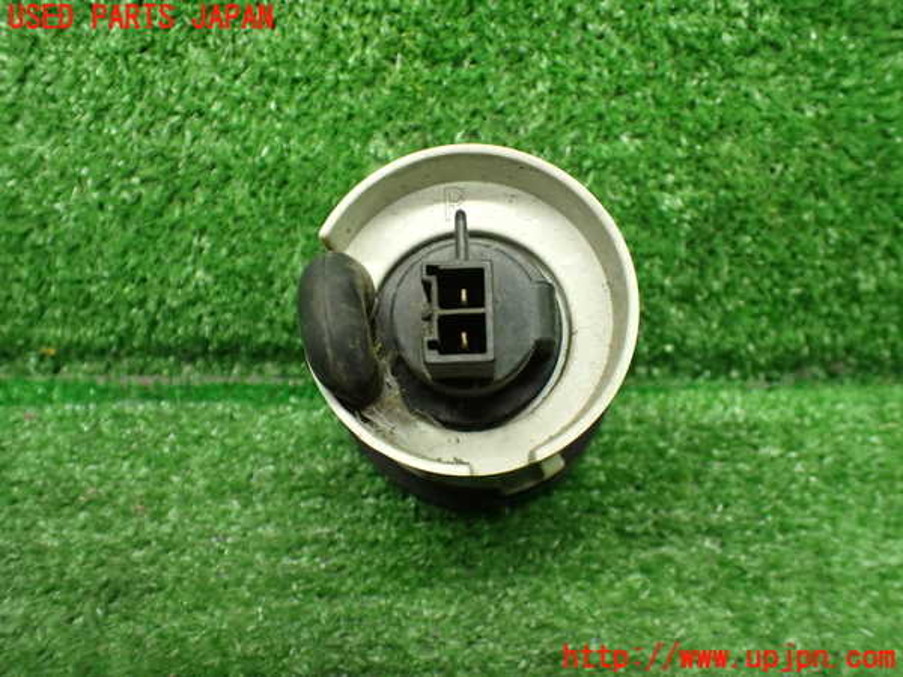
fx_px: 783
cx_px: 452
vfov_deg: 46.8
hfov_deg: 60.0
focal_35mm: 30
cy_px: 338
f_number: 2.3
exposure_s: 1/100
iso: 800
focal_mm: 5.4
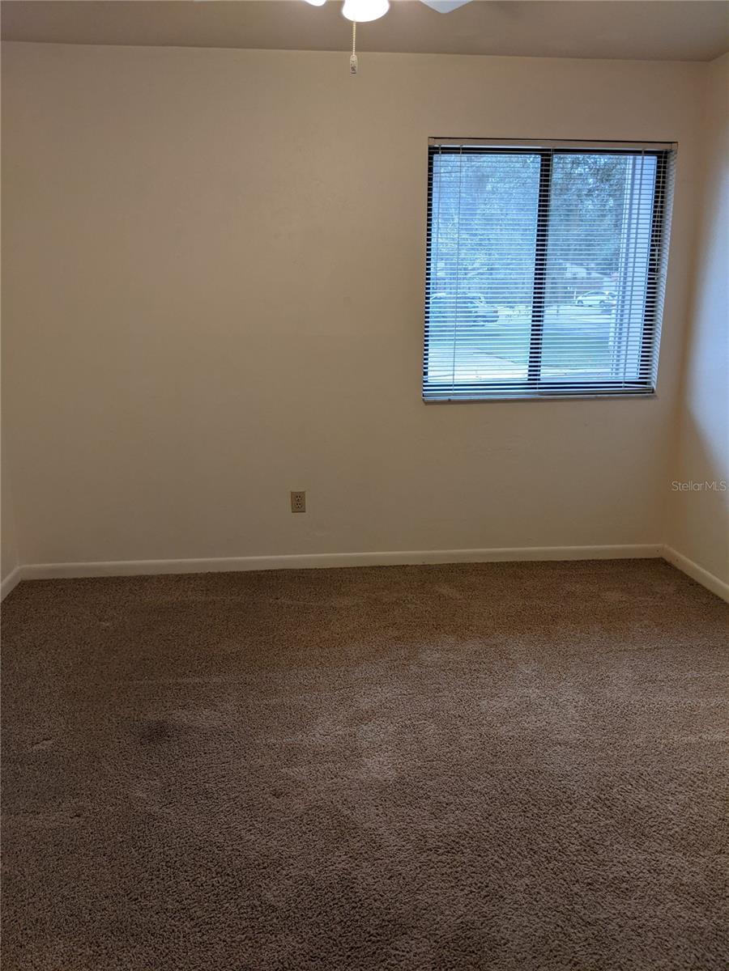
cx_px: 364
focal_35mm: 27
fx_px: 758
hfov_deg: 51.4
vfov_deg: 65.3
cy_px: 486
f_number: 1.8
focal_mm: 4.44
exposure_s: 1/120
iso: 48
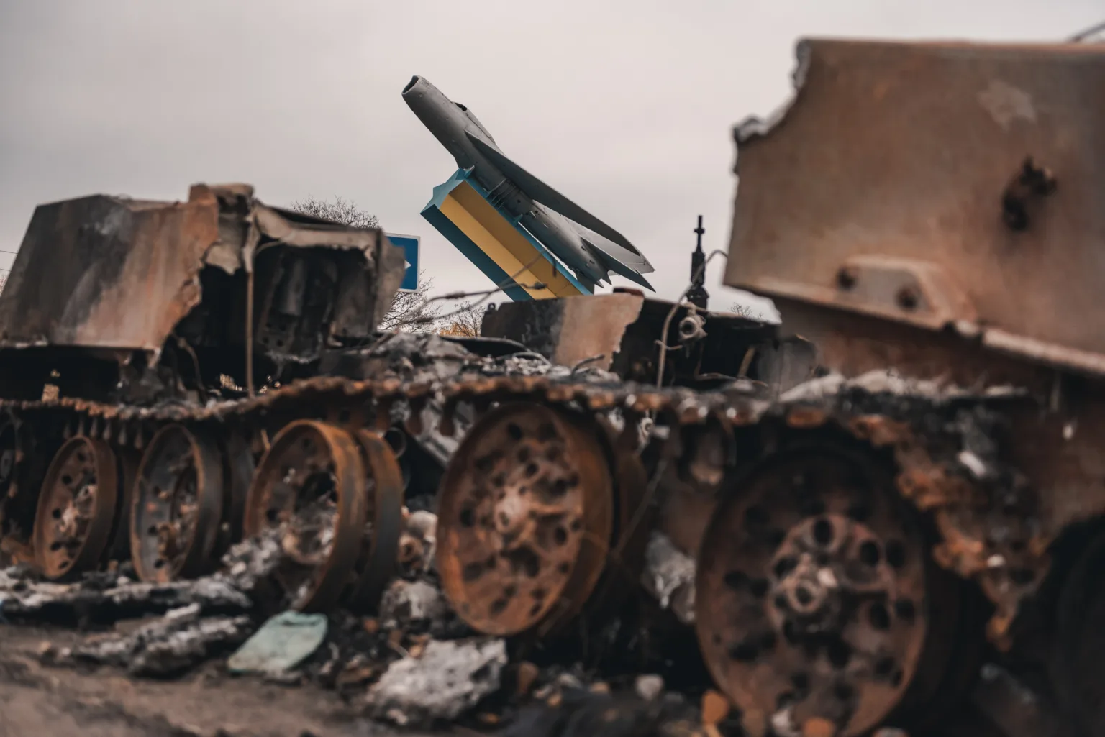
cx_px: 552
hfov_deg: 41.1
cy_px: 368
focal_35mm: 48
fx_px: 1474
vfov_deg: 28.1
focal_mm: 48
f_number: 3.2
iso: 800
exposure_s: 1/2500
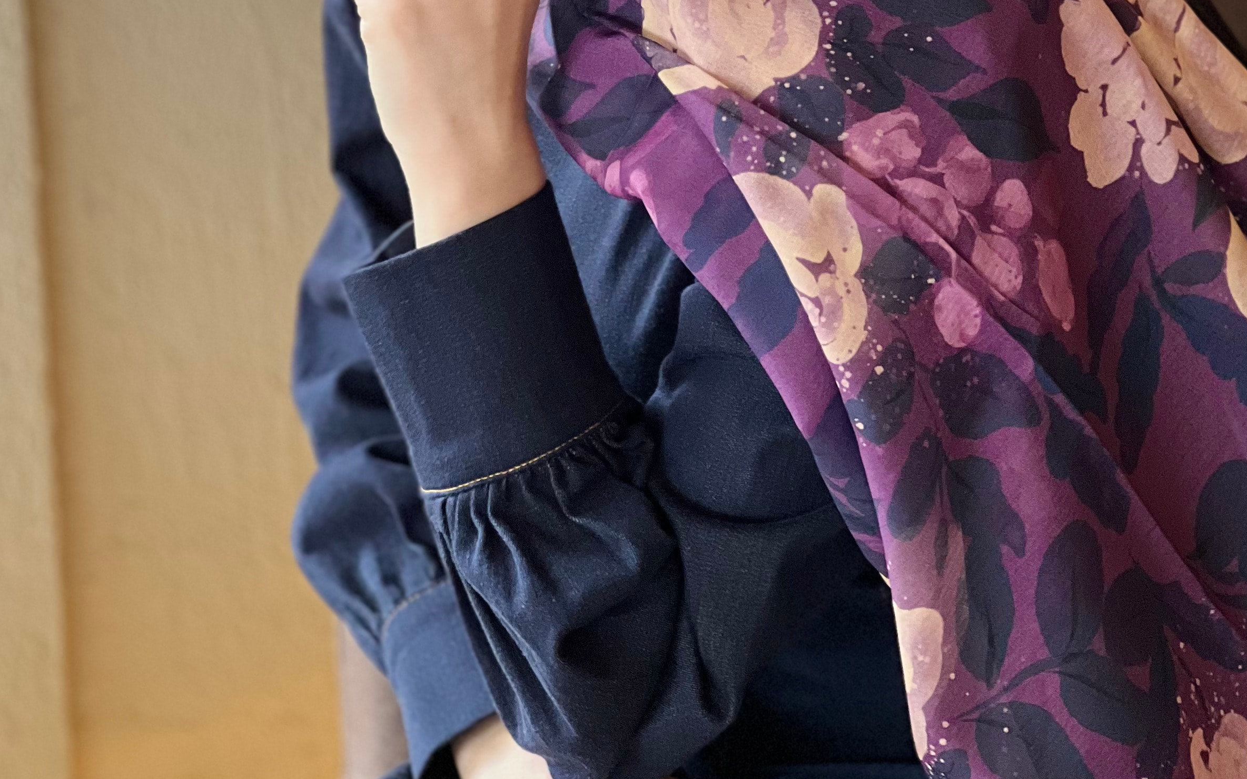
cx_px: 775
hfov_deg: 15.0
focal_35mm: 139
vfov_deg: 9.4
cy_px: -51
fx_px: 4724
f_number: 2.8
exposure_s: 1/40
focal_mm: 9
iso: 200
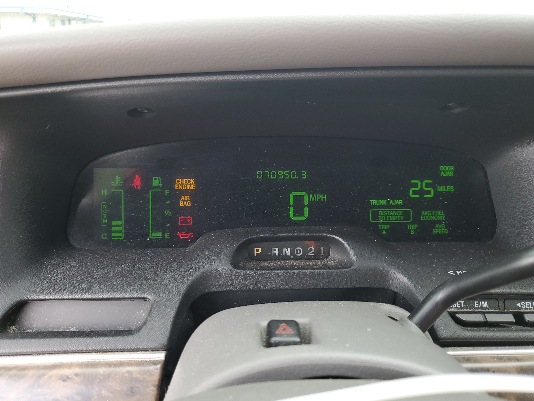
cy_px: 200
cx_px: 267
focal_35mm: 26
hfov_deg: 67.3
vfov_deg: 53.1
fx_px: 401
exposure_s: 1/120
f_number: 1.5
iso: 65
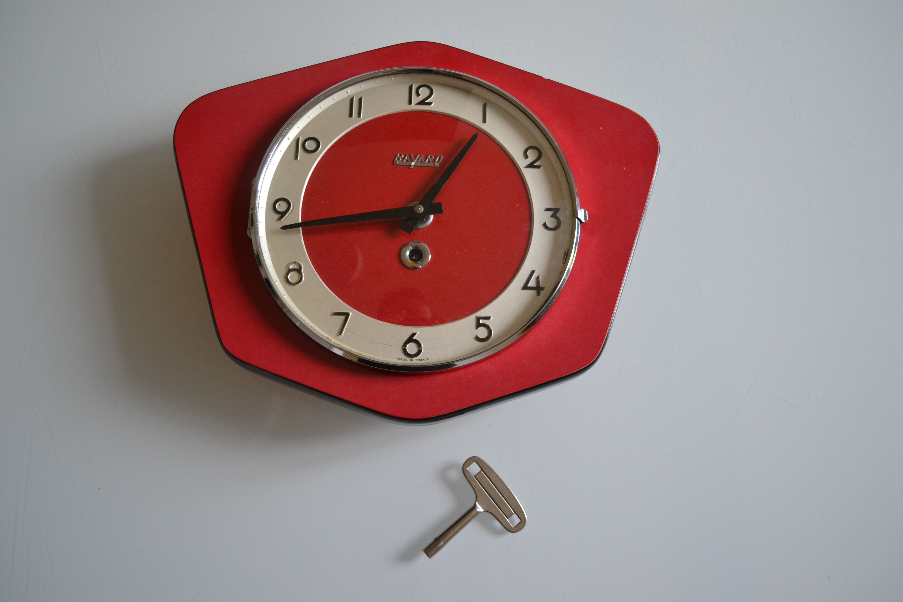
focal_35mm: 30
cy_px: 301
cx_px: 452
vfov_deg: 43.6
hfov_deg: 61.9
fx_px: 752
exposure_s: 1/40
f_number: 3.8
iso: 400
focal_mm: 20
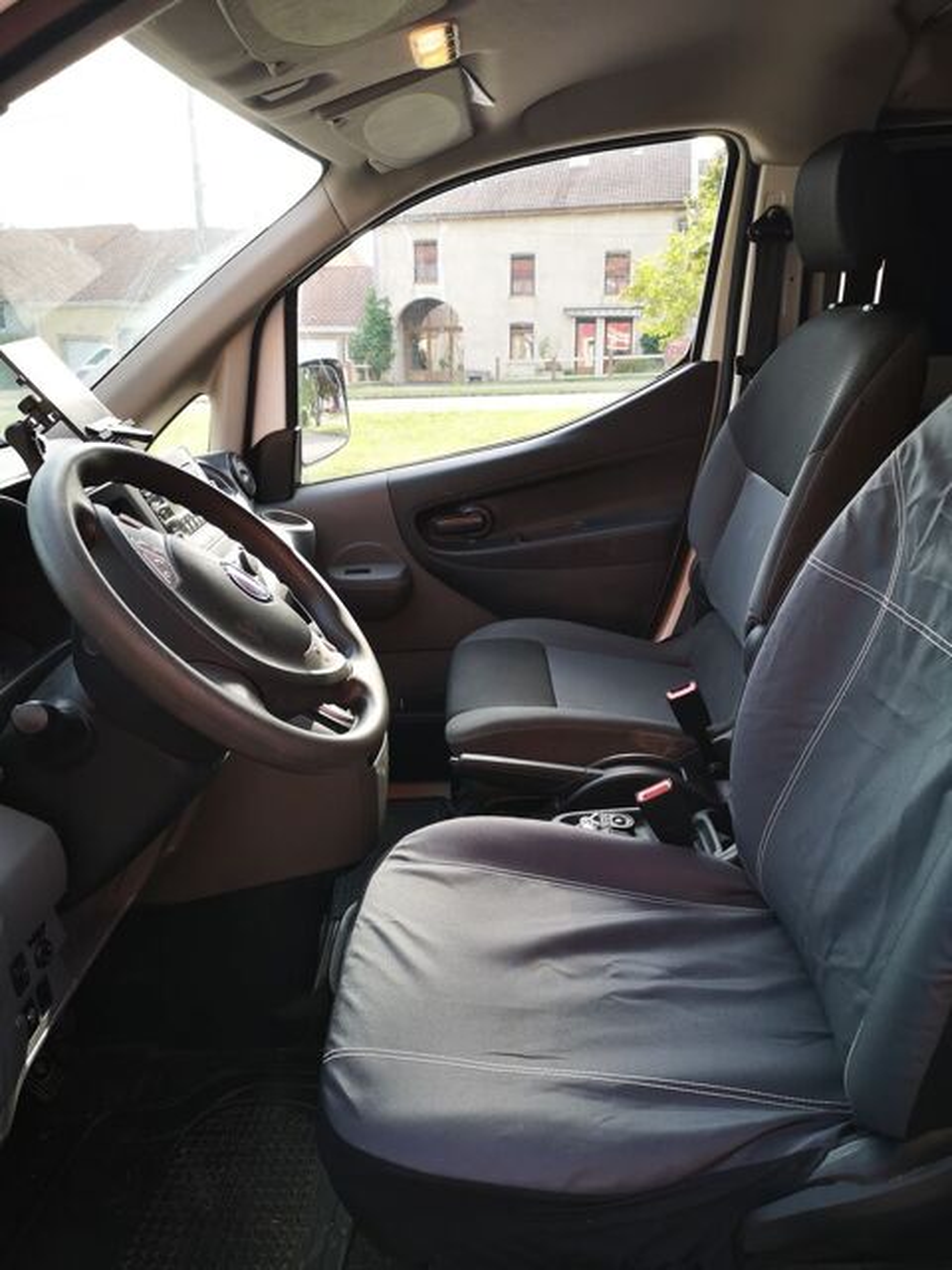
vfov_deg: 65.3
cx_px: 476
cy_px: 635
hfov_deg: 51.4
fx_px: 990
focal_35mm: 27
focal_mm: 5.58
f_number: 1.8
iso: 50
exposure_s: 1/117
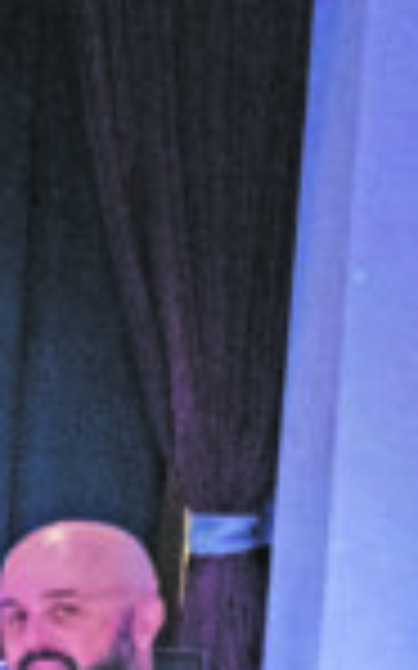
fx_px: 2883
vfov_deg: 12.8
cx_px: -1124
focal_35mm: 158
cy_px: 872
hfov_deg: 6.8
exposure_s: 1/125
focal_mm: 30
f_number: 5.6
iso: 12800
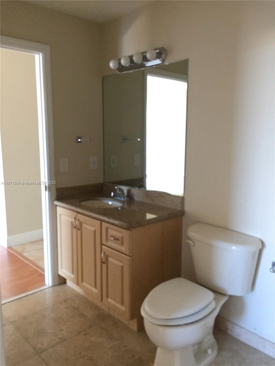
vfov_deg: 61.7
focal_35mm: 29
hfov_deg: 48.2
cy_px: 183
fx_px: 307
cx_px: 138
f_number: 2.2
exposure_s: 1/30
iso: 200
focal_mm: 4.15
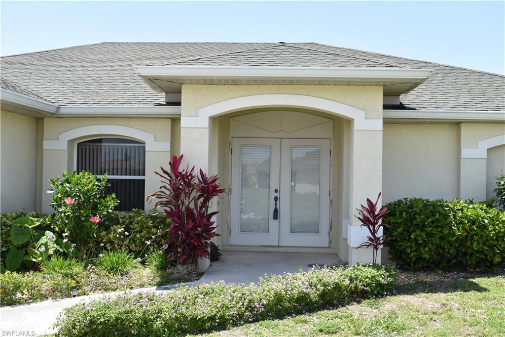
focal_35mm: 39
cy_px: 168
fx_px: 547
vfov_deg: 34.2
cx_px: 252
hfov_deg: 49.6
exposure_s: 1/320
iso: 200
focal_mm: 26
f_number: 9
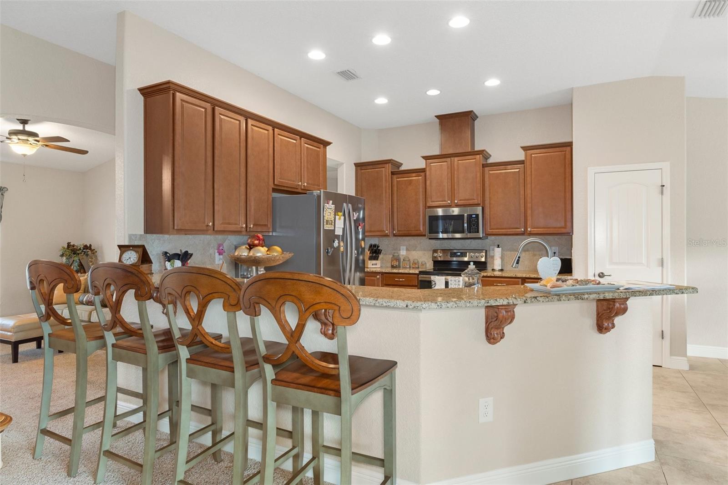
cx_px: 364
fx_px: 425
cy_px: 242
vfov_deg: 59.5
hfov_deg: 81.2
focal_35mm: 21
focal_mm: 14
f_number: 8
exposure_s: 1/2
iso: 400
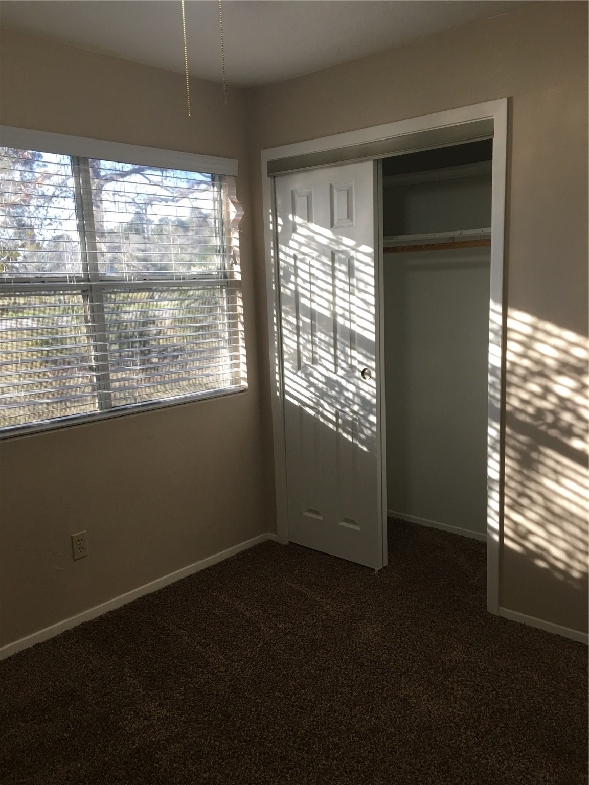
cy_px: 392
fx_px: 658
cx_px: 294
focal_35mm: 29
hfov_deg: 48.2
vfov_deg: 61.7
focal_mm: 4.15
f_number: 2.2
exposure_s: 1/15
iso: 32
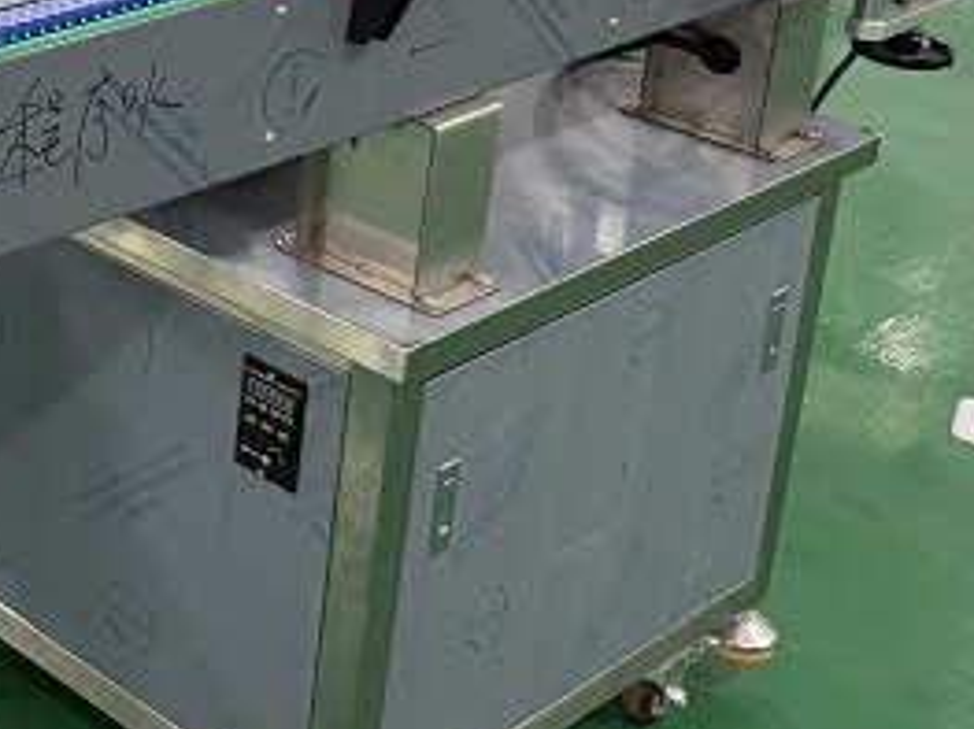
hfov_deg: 22.0
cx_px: -504
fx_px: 2053
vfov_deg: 18.9
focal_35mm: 73
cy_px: -174
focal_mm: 6.76
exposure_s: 1/100
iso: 200
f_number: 1.78
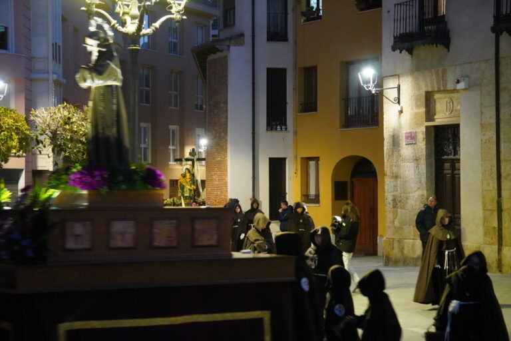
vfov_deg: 15.2
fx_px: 1277
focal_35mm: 90
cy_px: 170
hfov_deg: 22.6
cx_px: 256
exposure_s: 1/20
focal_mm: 60
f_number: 4.5
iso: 6400
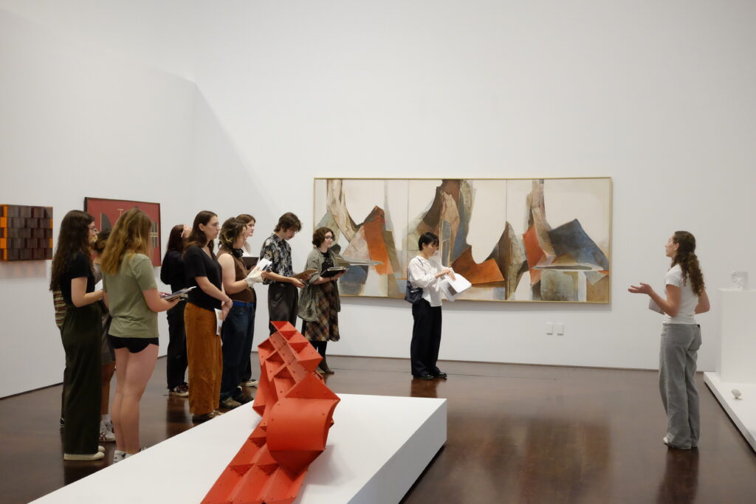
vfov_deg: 32.6
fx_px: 861
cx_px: 378
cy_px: 252
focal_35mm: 41
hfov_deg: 47.4
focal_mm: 27
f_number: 4.5
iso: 4000
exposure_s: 1/60
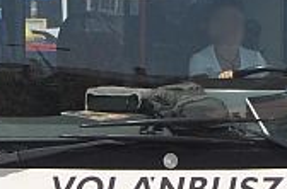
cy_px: -17
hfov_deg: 3.1
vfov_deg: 2.0
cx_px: -39
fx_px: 5334
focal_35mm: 671
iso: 400
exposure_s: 1/1600
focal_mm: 70
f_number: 6.3
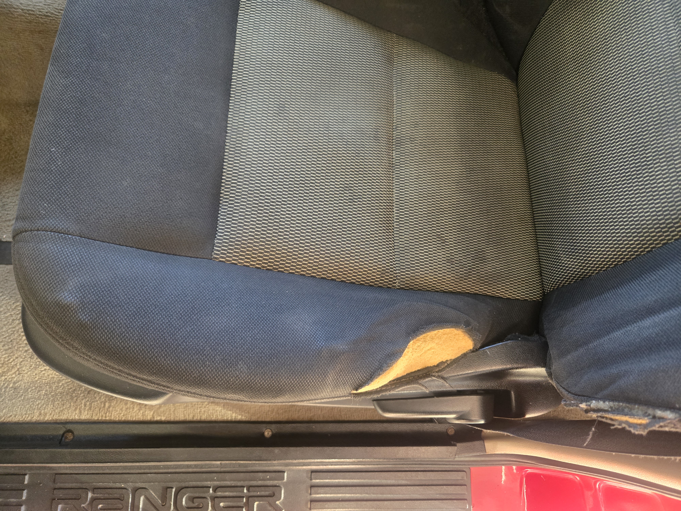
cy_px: 256
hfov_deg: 73.9
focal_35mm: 23
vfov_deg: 58.9
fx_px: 452
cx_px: 340
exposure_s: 1/120
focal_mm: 5.4
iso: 800
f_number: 1.8
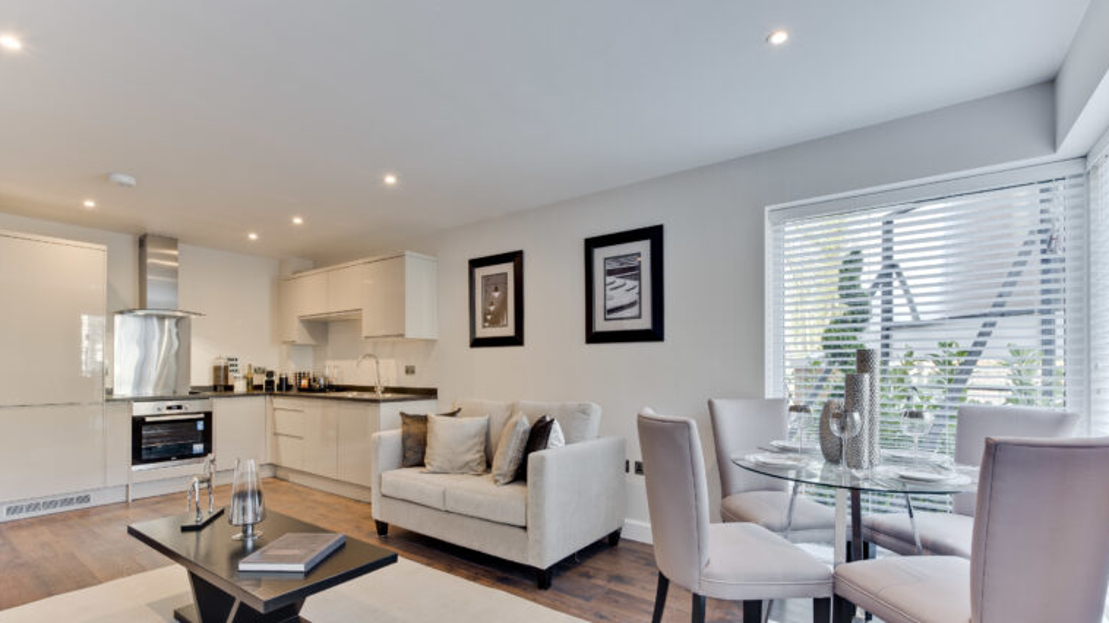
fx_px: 500
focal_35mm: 17
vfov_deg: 63.4
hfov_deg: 95.9
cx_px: 557
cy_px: 366
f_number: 13
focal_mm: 16
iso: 64
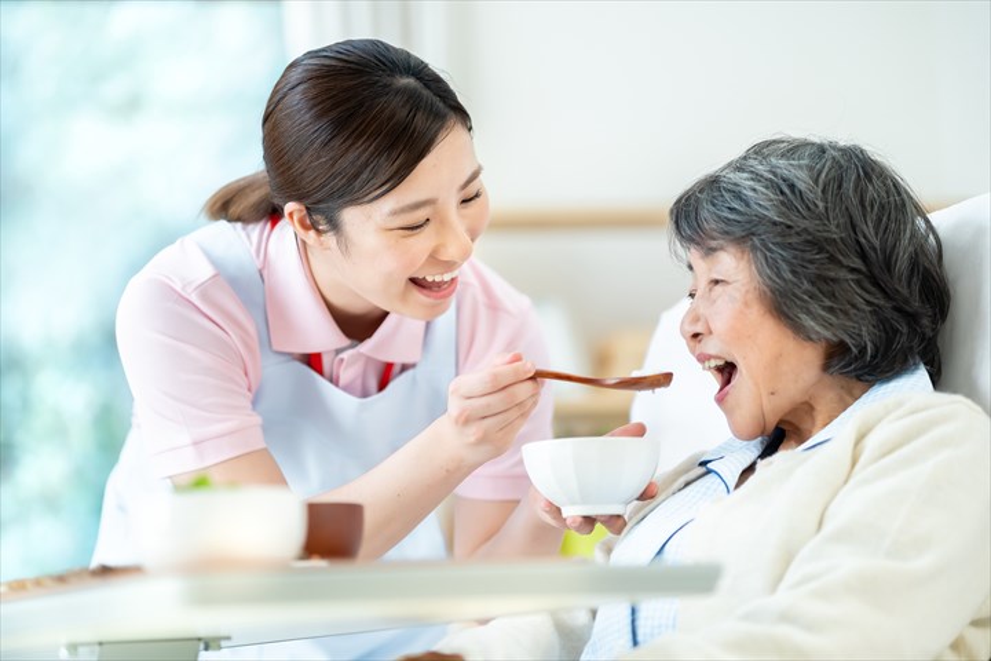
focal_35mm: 85
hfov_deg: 23.9
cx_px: 496
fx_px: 2340
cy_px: 330
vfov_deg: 16.1
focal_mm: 85
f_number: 1.8
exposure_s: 1/200
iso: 800
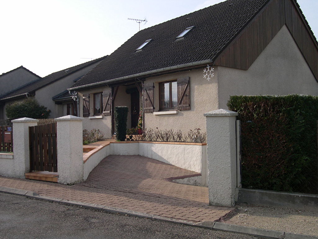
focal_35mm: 38
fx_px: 349
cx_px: 159
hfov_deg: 49.0
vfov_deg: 37.7
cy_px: 120
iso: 100
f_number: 7.6
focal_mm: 8
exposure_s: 1/141
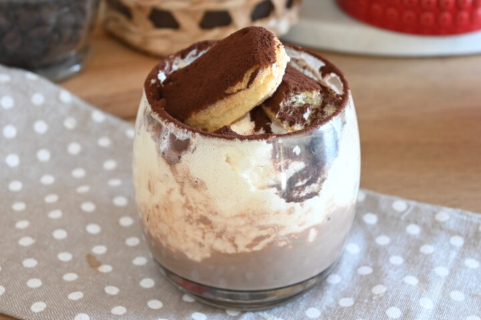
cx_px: 240
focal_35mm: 75
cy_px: 160
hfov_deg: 27.0
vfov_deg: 18.2
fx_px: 1001
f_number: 7.1
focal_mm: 50
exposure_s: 1/15
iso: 640
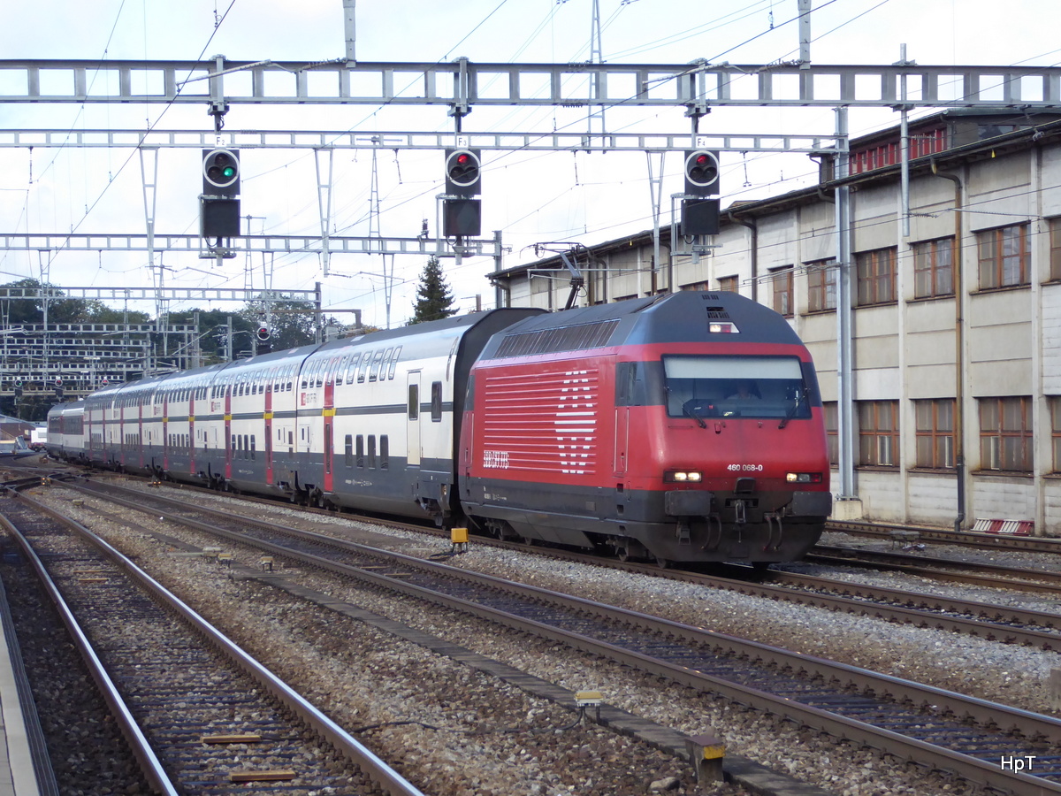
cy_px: 398
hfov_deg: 17.1
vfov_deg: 12.9
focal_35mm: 115
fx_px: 3525
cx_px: 530
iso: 320
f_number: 5.1
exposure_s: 1/500
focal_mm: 20.6
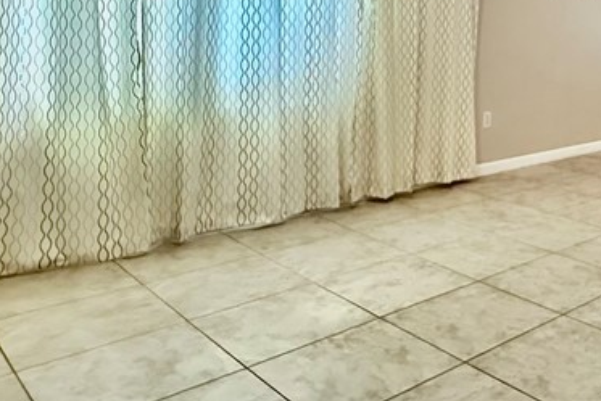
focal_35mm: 40
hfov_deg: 42.6
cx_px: 585
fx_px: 668
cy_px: 27
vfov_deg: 31.6
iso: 1250
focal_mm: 2.22
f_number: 2.2
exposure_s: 1/30
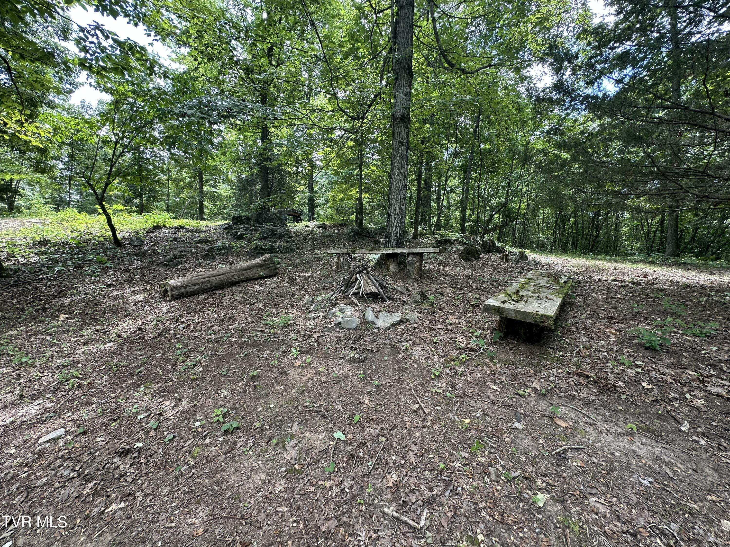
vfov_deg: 85.7
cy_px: 274
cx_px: 365
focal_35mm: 14
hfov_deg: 102.1
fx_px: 295
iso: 40
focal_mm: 2.22
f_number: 2.2
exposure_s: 1/99
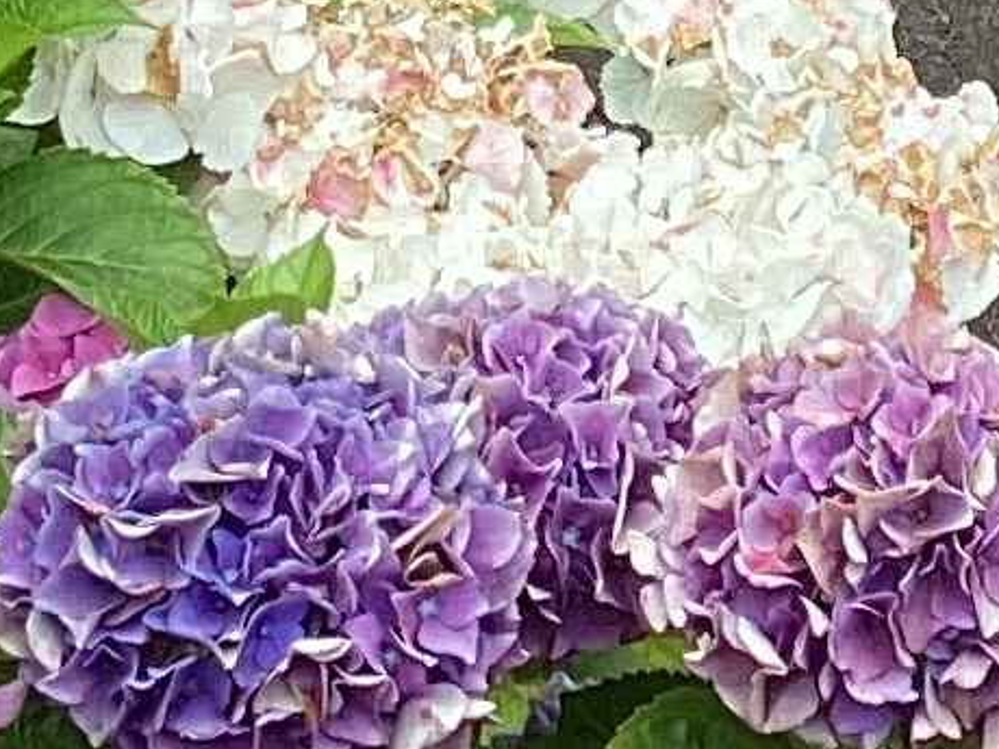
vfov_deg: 6.2
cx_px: 1275
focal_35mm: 220
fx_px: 6349
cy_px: -1522
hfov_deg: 8.9
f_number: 2.4
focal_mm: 3.3
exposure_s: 1/139
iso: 25
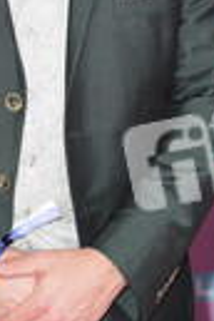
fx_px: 2345
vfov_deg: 7.8
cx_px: 25
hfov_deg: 5.2
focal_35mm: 263
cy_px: 27
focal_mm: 85
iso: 2500
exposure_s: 1/250
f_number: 5.6
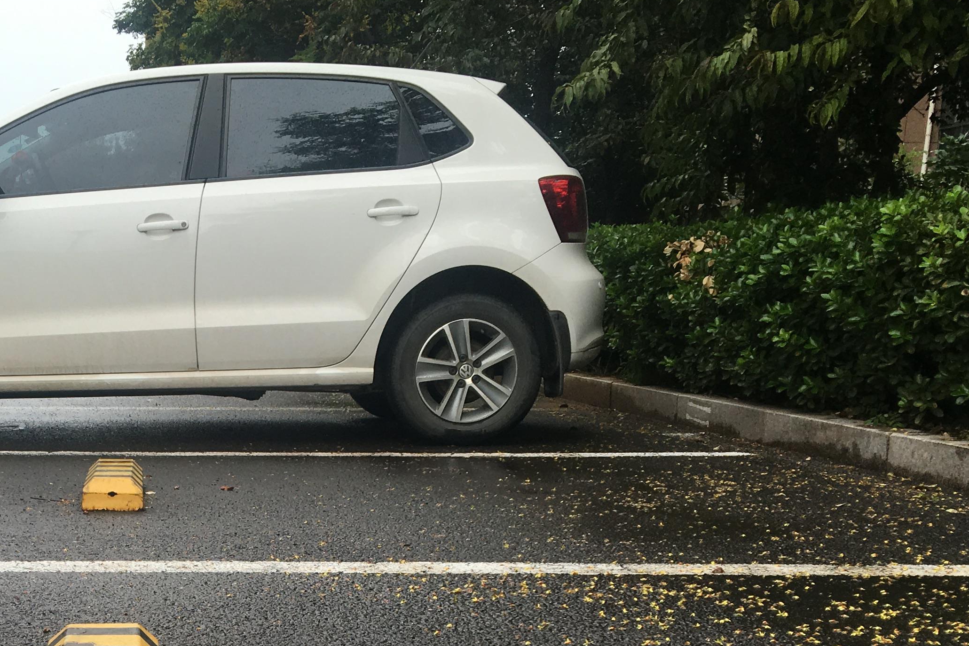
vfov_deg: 21.9
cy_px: 682
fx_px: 1588
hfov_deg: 32.8
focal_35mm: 59
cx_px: 172
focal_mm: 4.15
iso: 25
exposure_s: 1/212
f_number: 2.2
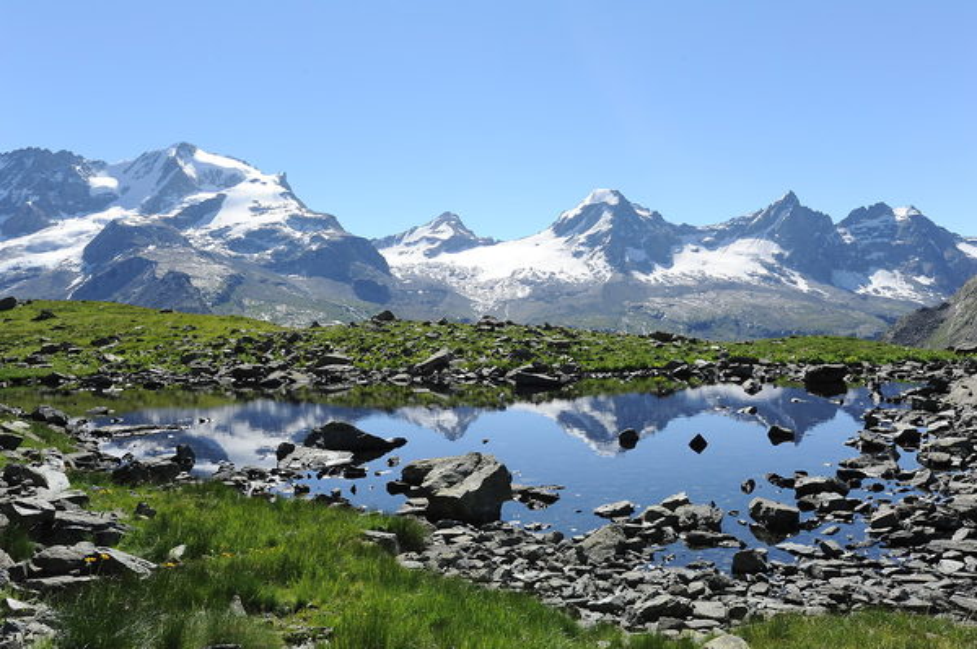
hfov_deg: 58.8
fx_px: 868
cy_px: 324
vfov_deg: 41.0
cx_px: 488
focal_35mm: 32
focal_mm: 32
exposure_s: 1/400
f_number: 14
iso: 500
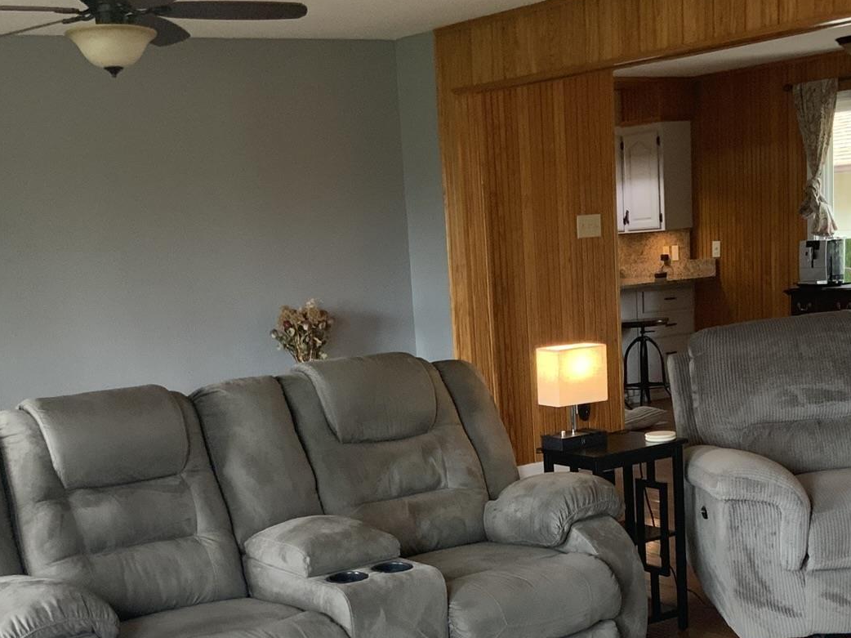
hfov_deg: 33.8
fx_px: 1401
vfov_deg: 25.3
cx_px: 403
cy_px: 501
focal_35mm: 57
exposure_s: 1/60
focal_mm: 3
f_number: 1.8
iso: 125
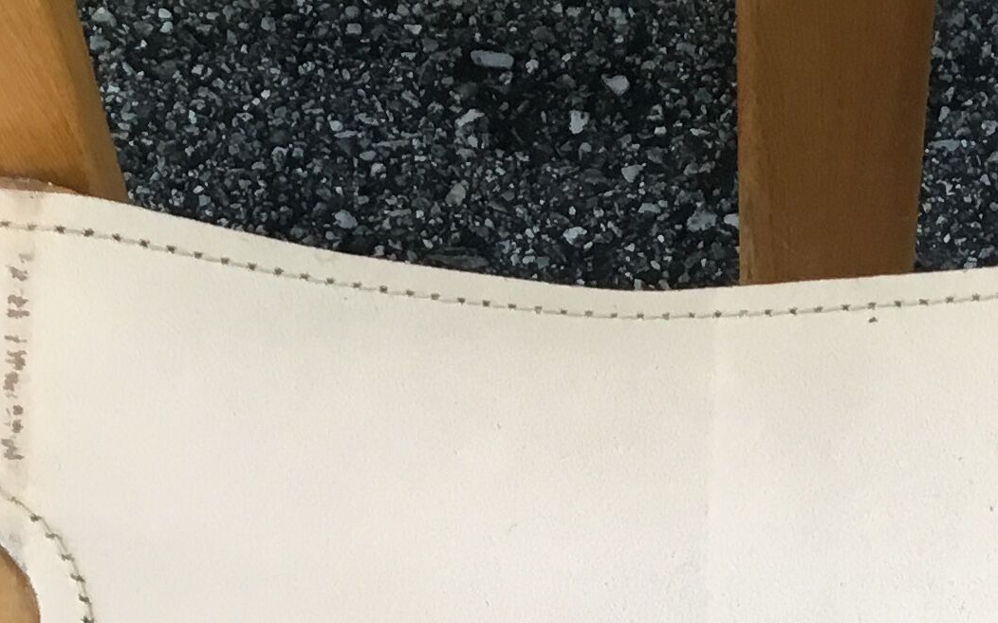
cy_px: 1115
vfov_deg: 11.8
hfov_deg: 20.3
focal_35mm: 102
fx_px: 2774
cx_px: 644
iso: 25
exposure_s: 1/33
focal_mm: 3.3
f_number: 2.4
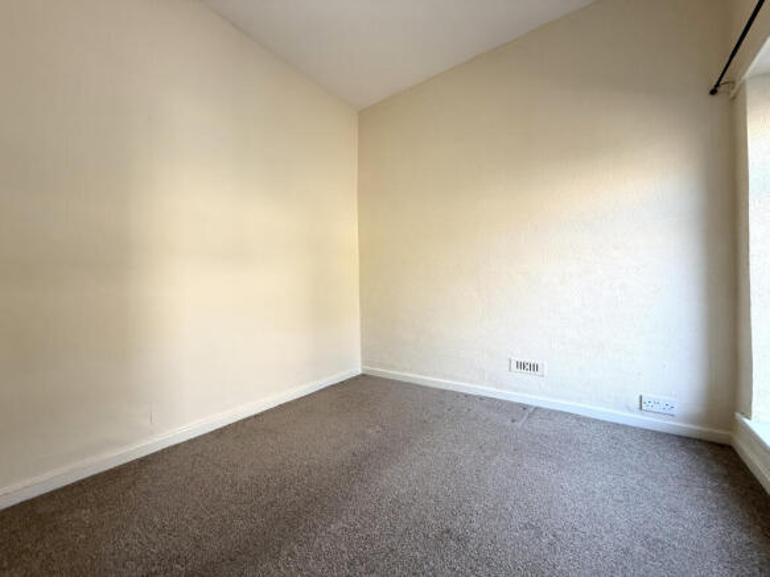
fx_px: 311
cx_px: 385
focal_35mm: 14
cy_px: 288
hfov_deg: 102.1
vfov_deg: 85.7
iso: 80
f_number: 2.2
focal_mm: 2.22
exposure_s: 1/99
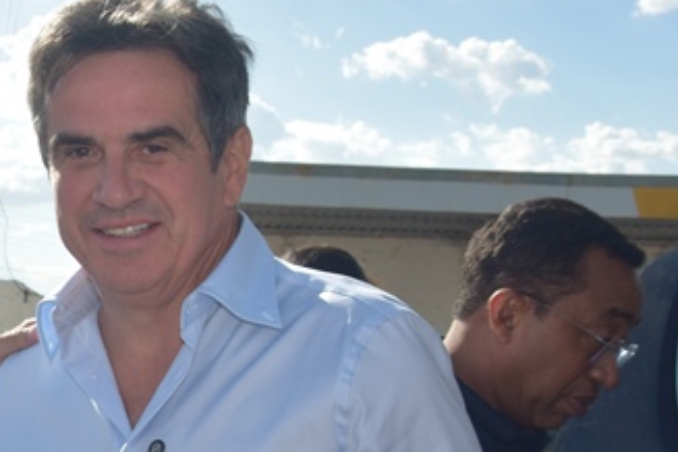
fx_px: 1657
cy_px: 457
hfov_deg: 22.2
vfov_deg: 15.2
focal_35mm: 88
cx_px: -10
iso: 100
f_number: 13
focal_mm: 24
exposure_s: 1/200
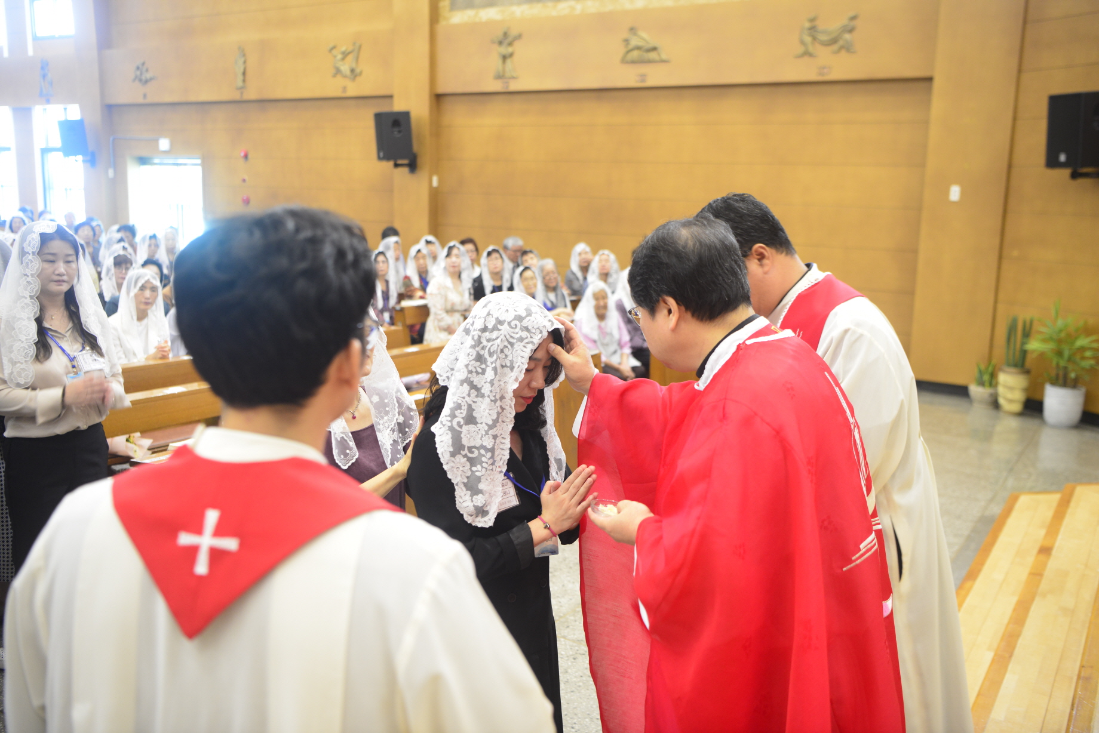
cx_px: 550
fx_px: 1038
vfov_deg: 38.9
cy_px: 366
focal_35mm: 34
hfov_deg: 55.8
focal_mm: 34
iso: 1600
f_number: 2.8
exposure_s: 1/30
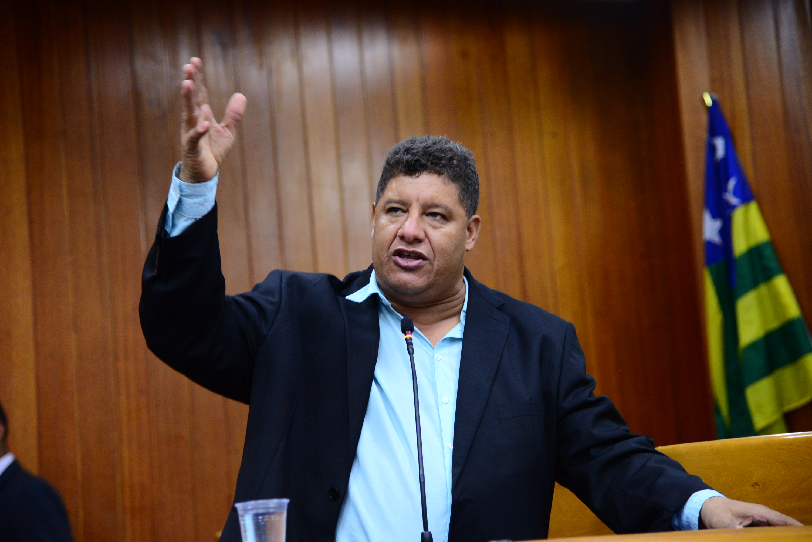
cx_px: 406
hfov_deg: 22.1
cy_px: 271
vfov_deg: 14.9
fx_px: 2076
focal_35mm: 92
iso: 2500
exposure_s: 1/80
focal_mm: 92
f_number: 4
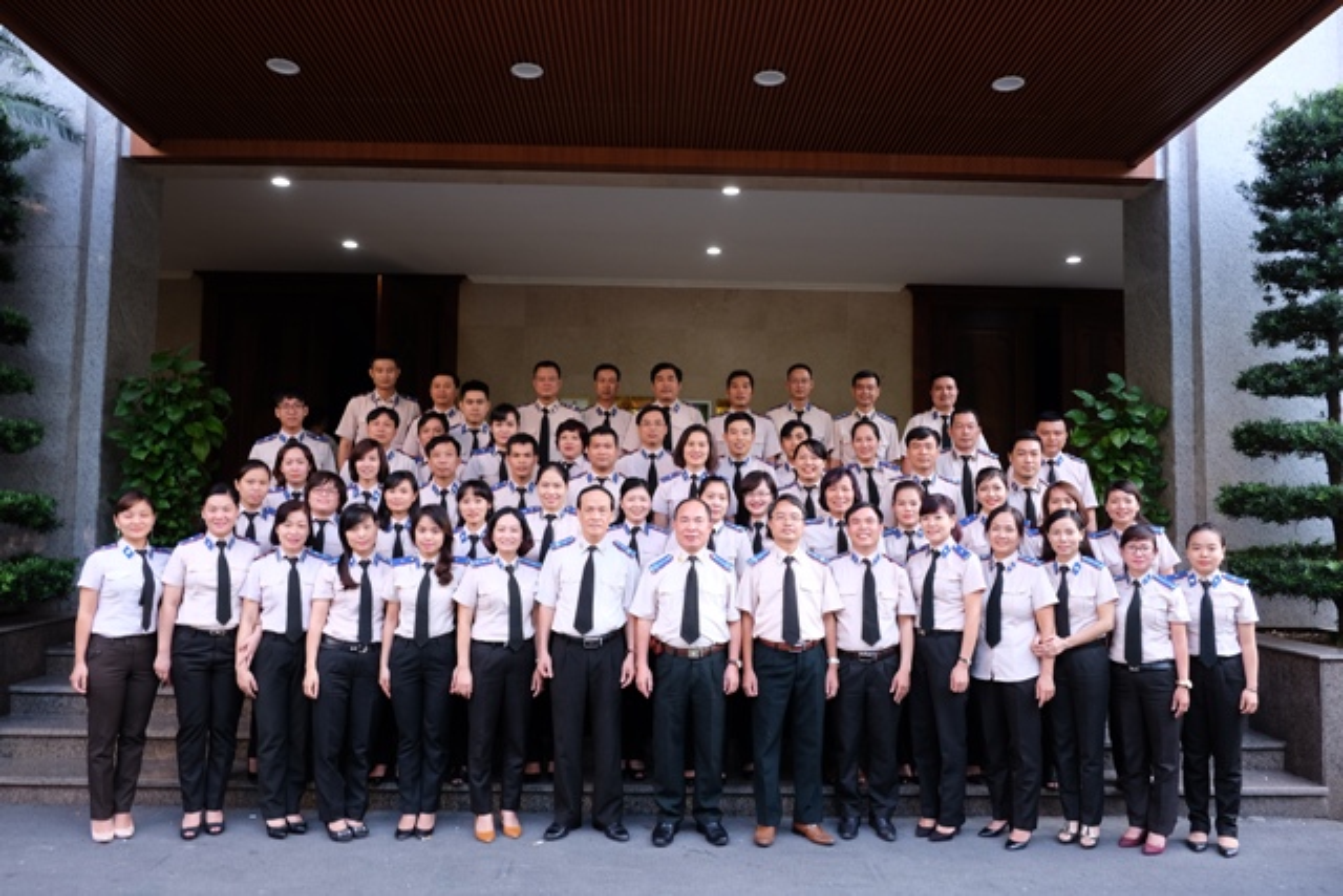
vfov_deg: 48.0
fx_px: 1007
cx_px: 672
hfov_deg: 67.4
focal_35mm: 27
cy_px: 448
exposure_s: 1/25
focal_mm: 18
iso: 320
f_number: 7.1
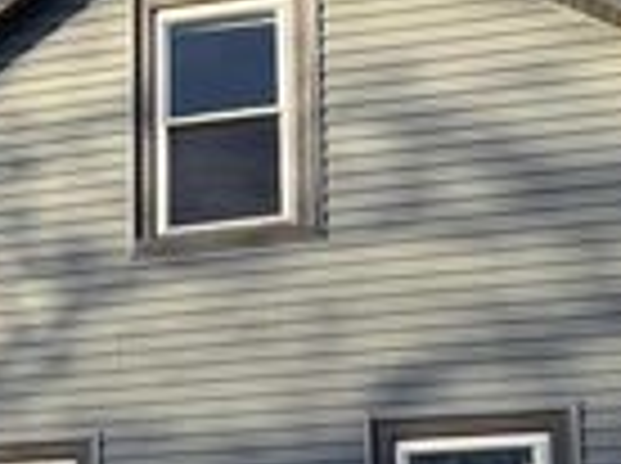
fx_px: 1558
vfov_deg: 16.1
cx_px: -202
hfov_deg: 20.5
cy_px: 601
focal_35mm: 87
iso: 80
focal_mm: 6.76
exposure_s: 1/1192
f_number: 1.78
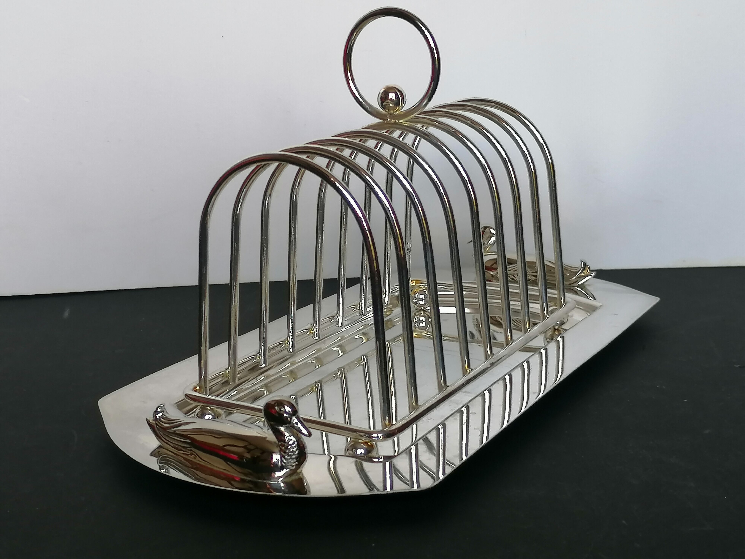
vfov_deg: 27.0
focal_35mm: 54
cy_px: 280
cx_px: 372
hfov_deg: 35.5
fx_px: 1162
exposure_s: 1/50
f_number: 1.8
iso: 64
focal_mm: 4.75
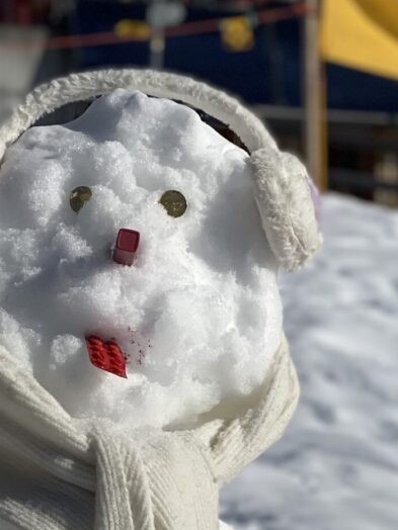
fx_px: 2192
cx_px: 126
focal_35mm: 143
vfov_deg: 13.4
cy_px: 630
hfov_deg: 10.4
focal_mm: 6
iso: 25
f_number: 2
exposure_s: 1/9524
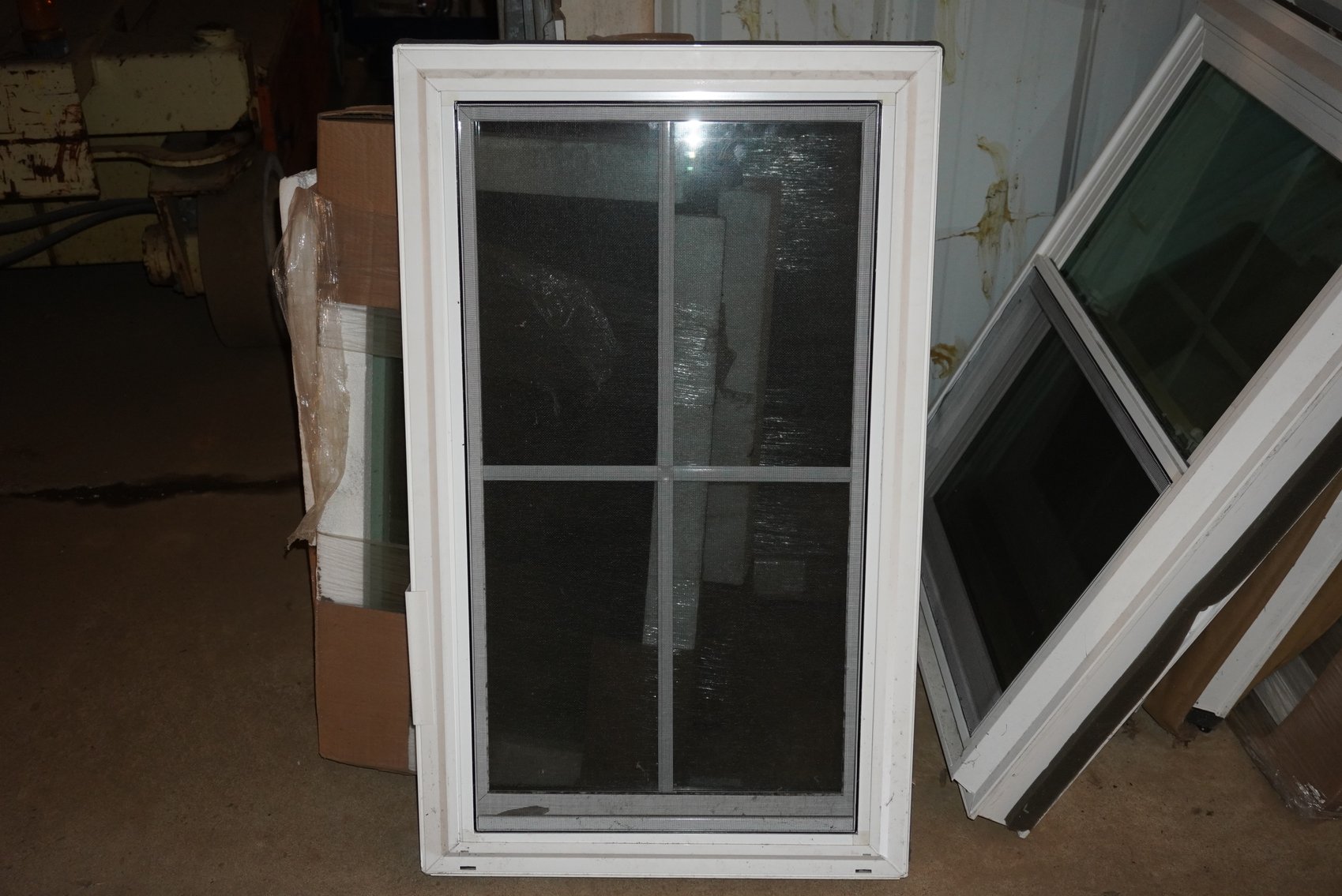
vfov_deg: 36.9
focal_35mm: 36
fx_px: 1343
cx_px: 671
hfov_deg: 53.1
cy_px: 448
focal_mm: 24
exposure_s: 1/100
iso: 1250
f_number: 4.5
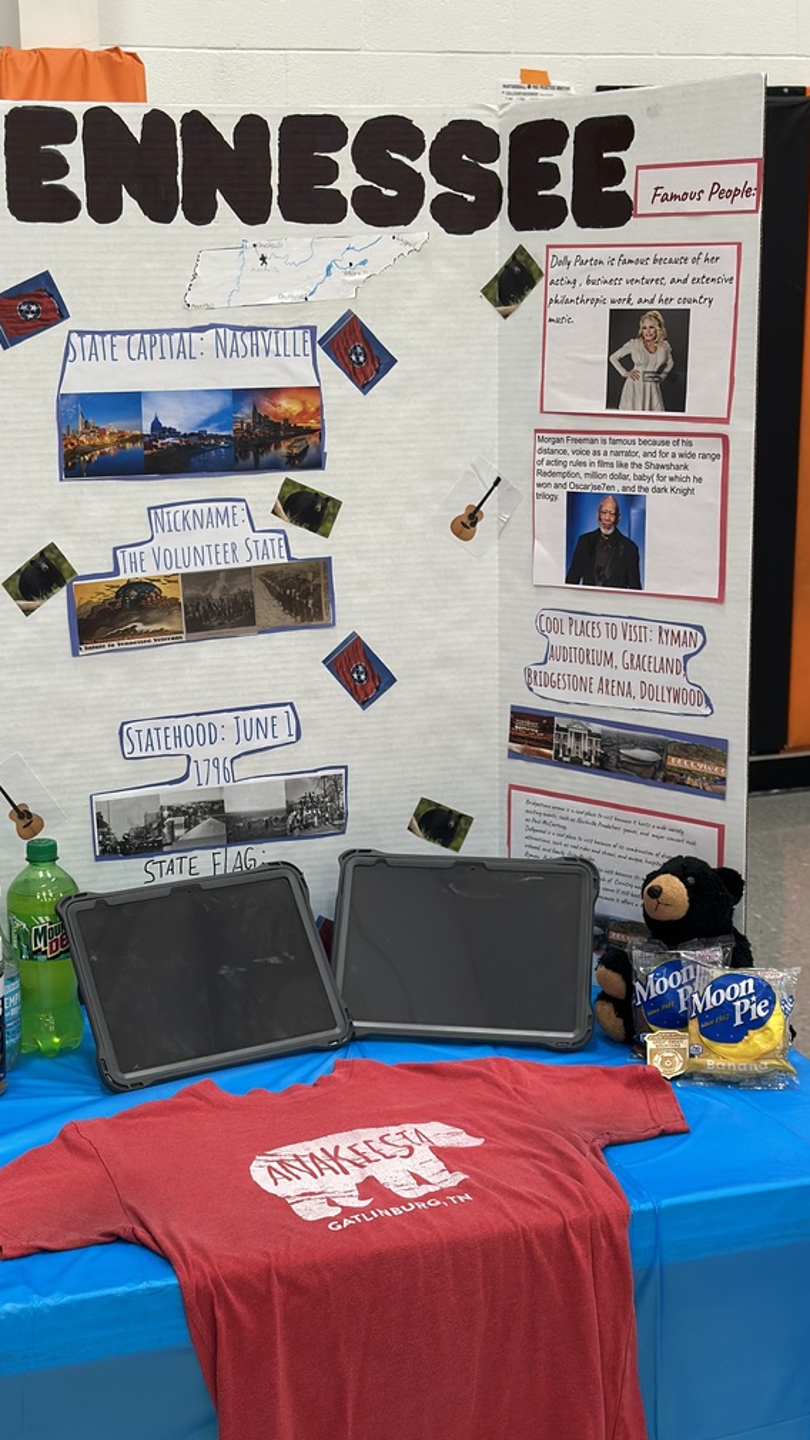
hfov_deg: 22.6
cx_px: 309
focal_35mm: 53
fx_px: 2024
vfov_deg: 39.2
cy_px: 719
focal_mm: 6.86
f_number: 1.78
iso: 160
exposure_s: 1/120
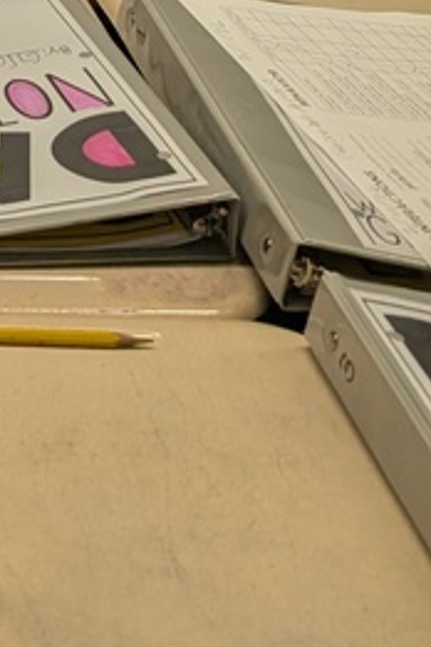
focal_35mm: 98
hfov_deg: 11.9
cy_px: -166
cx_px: -521
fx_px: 1760
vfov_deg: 19.4
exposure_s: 1/185
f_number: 1.68
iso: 85
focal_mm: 6.9
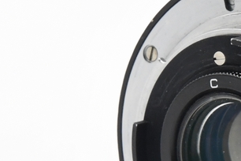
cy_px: 140
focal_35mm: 588
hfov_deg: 3.5
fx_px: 3936
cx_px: 330
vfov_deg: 2.3
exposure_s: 1/125
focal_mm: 80
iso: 1600
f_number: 11
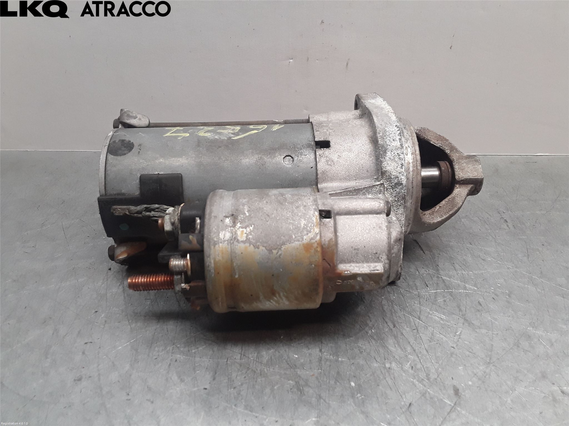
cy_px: 213
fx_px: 460
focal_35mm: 28
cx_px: 284
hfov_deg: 63.4
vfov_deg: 49.7
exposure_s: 1/100
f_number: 1.9
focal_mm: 2.91
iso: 80
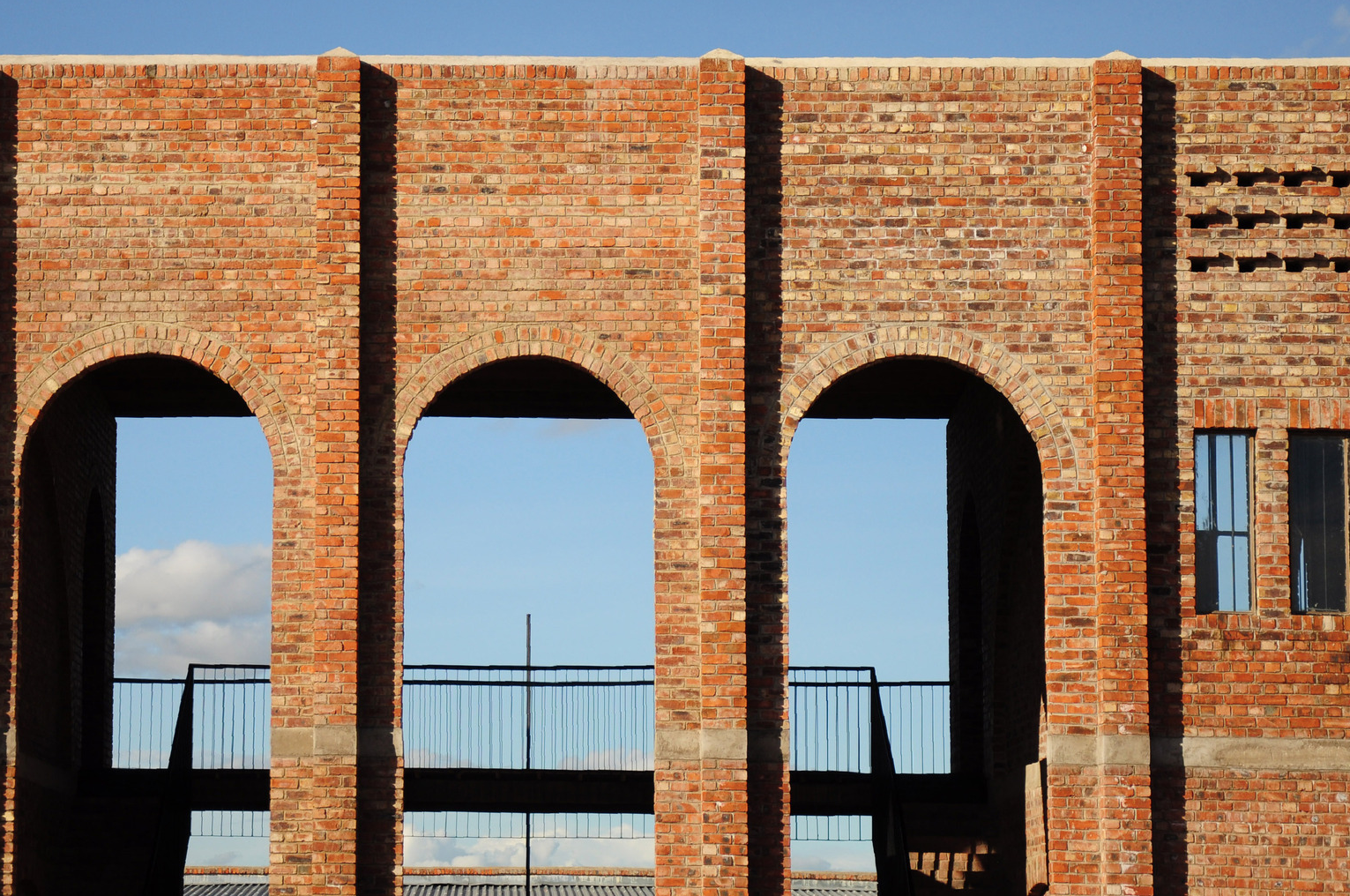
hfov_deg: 20.8
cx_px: 546
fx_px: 3670
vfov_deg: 13.9
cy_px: 328
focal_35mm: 98
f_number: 5
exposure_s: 1/1600
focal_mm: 50
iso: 200
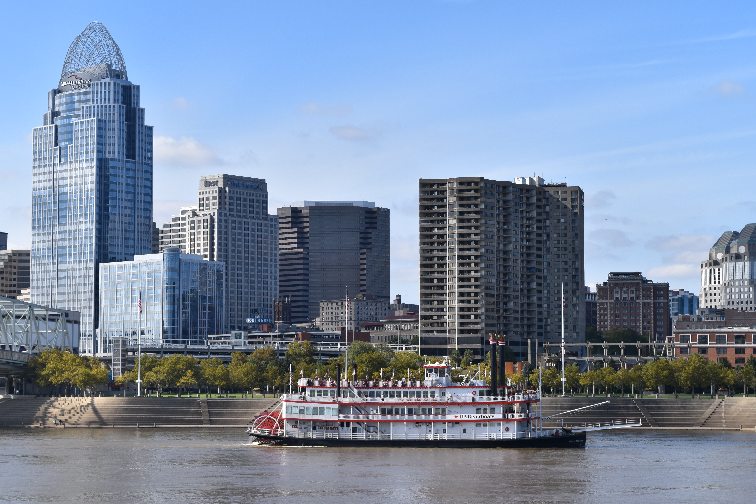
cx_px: 378
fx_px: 1732
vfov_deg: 16.6
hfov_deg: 24.6
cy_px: 252
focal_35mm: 82
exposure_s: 1/400
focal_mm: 55
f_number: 10
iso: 200
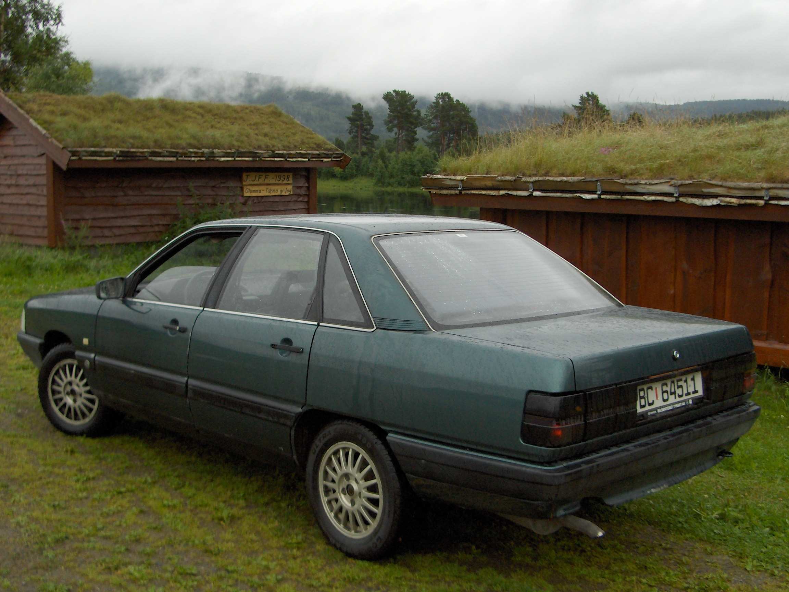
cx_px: 394
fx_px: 1003
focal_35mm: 44
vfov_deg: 32.9
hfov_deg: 42.9
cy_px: 296
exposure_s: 1/212
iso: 100
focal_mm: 7.4
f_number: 2.9
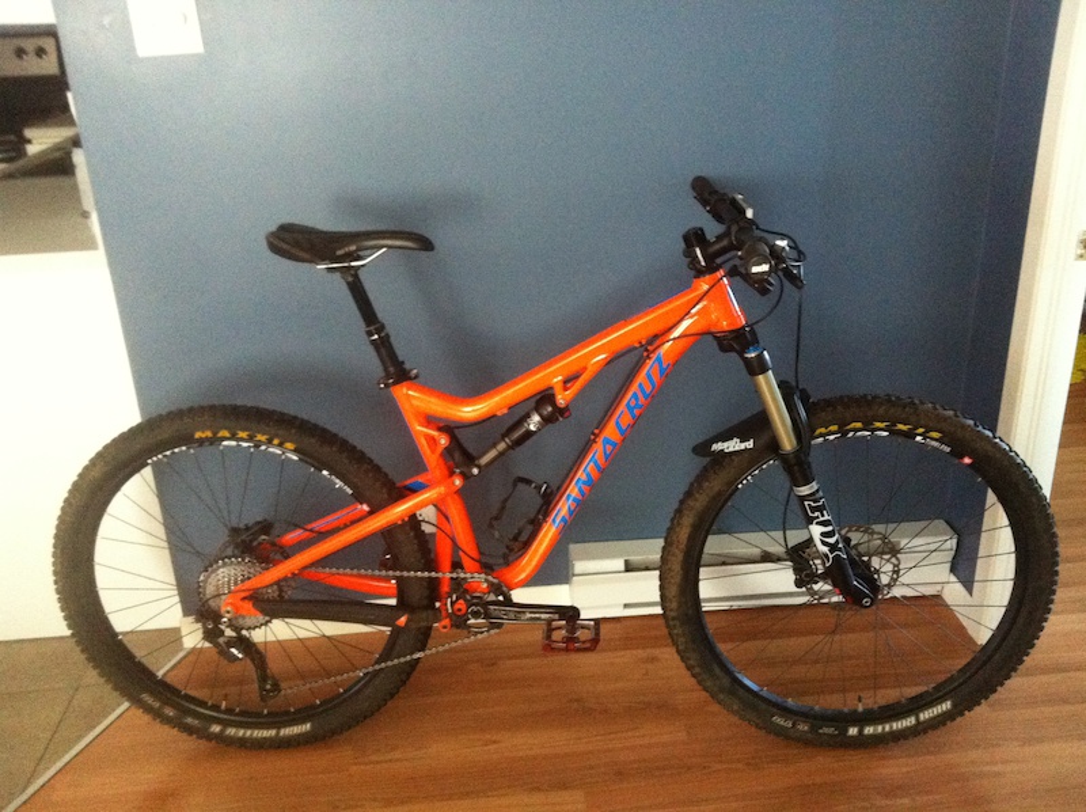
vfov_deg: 40.6
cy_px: 406
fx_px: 1097
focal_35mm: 35
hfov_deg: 52.7
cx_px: 543
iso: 640
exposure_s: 1/15
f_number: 2.8
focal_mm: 3.85
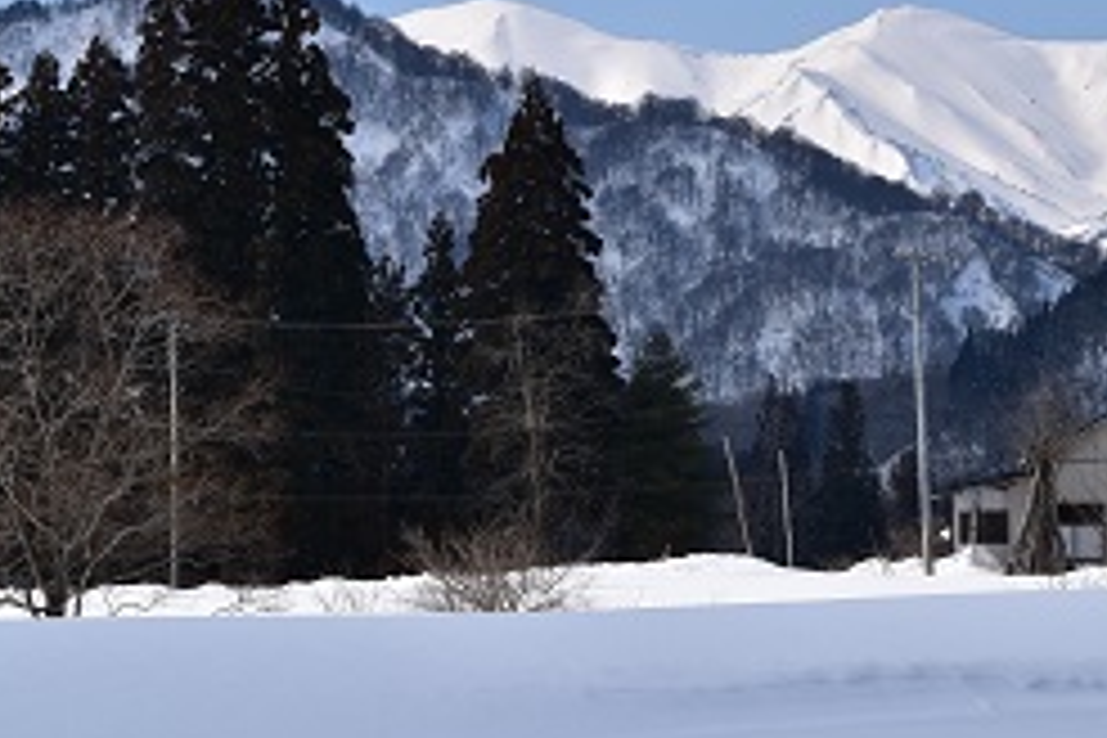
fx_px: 5904
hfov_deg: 10.7
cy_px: 216
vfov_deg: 7.1
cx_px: 972
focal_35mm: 192
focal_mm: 70
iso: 200
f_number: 11
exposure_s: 1/640
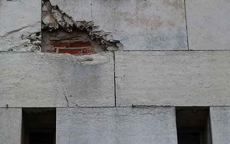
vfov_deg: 12.1
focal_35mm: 108
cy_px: 82
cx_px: 107
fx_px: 677
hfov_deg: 19.3
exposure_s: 1/250
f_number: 4.2
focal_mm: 12.8
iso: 80
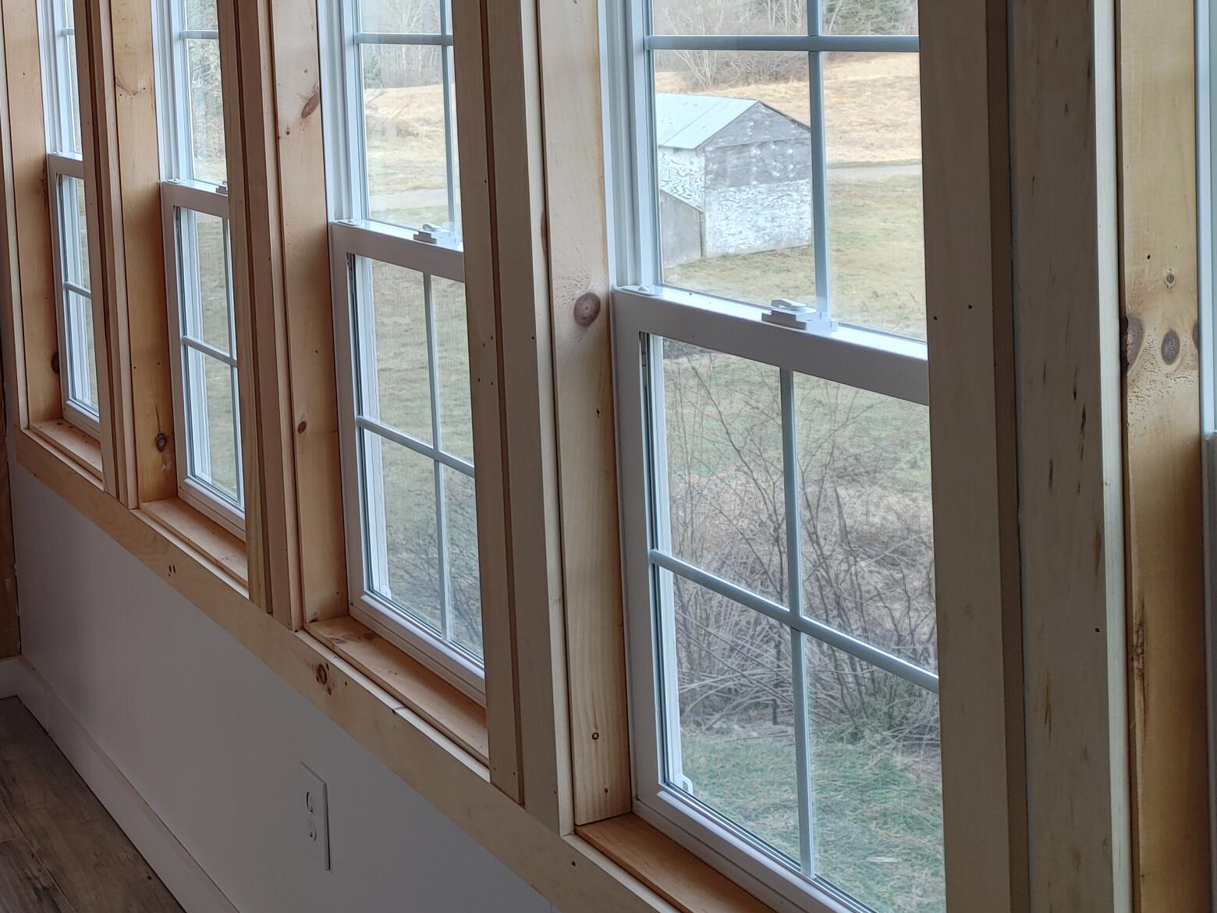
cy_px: 162
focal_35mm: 50
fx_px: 1758
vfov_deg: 28.4
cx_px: 203
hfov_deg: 36.6
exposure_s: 1/120
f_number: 1.8
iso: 50
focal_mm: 5.58
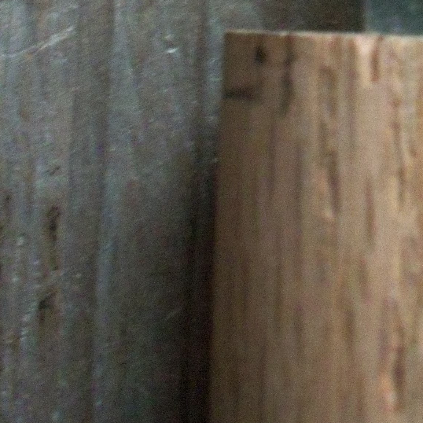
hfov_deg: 17.6
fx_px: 1313
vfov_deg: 17.1
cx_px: 476
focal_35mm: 95
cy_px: -141
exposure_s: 1/15
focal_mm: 5.7
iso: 400
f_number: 2.9
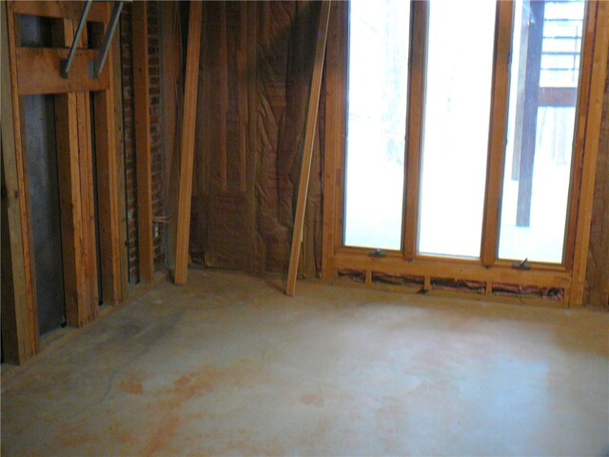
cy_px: 228
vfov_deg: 40.7
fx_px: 616
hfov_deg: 52.6
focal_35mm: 35
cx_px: 304
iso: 200
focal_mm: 5.2
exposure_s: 1/15
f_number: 2.8
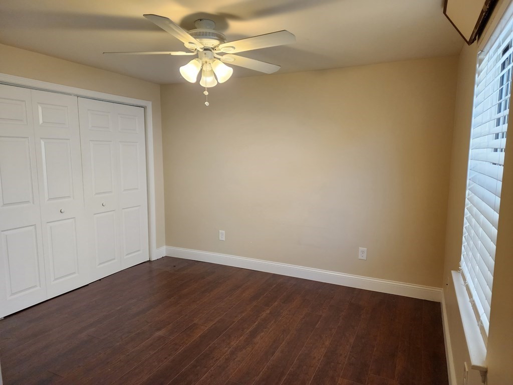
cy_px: 192
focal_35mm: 23
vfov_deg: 58.9
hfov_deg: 73.9
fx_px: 341
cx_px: 256
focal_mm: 6.4
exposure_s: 1/120
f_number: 1.8
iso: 250
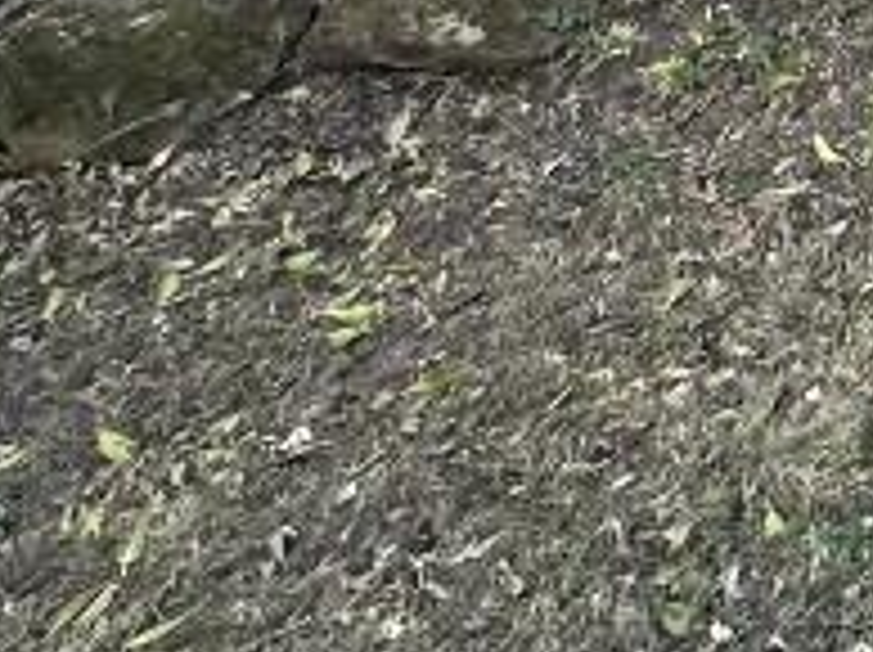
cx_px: 1786
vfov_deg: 14.0
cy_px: -904
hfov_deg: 17.7
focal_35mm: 74
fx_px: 1864
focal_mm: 2.22
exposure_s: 1/602
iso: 40
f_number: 2.2
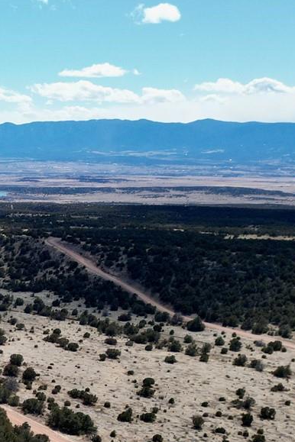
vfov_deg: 27.7
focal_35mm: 69
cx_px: -270
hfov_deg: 16.0
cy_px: 432
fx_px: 848
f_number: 1.7
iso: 130
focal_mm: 6.72
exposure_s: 1/2500
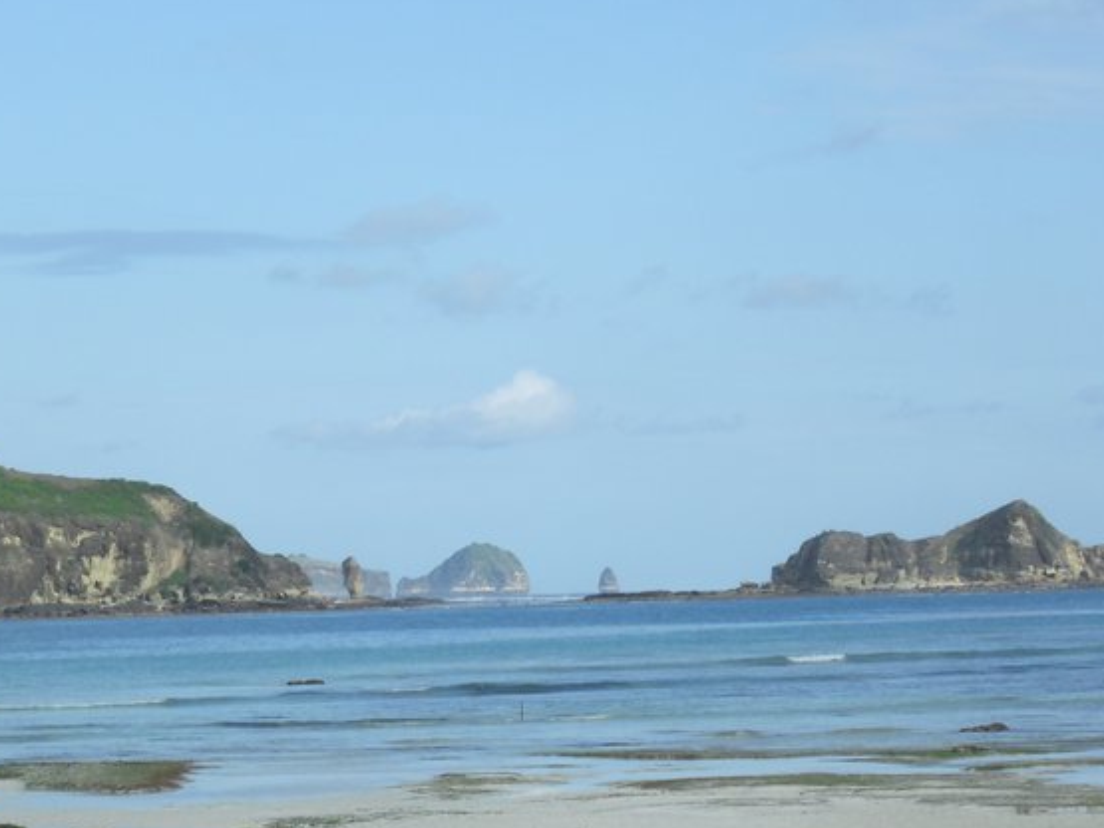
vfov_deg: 9.1
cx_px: 450
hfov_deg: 12.1
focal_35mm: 163
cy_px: 490
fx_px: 5197
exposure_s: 1/800
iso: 100
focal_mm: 18.6
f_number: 5.2
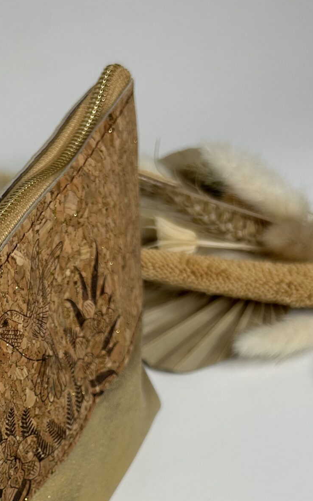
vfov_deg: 32.5
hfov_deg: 21.2
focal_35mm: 60
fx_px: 819
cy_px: 442
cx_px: 30
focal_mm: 5.7
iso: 50
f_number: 1.5
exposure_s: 1/401
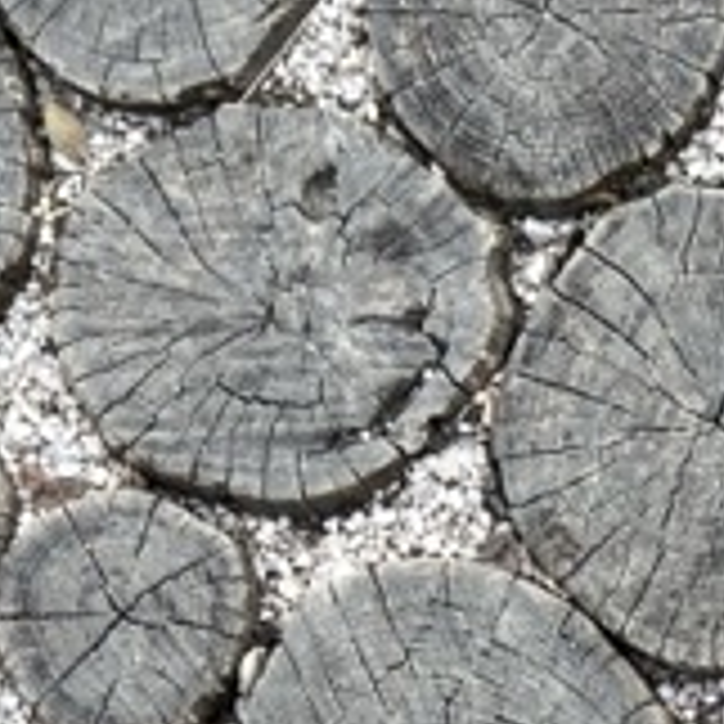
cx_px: 1466
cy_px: 1259
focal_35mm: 114
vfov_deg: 13.8
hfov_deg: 13.1
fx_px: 2698
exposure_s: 1/330
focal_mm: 5.7
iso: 50
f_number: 1.5
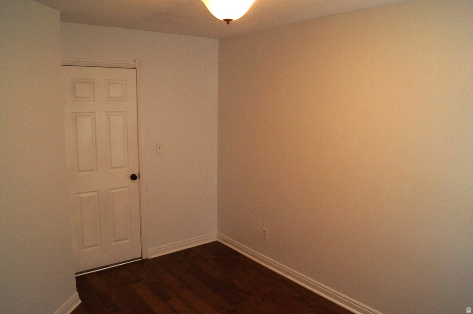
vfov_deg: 47.8
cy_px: 157
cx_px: 236
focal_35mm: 27
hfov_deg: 67.4
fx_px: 354
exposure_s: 1/60
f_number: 5.6
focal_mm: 18
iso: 2500
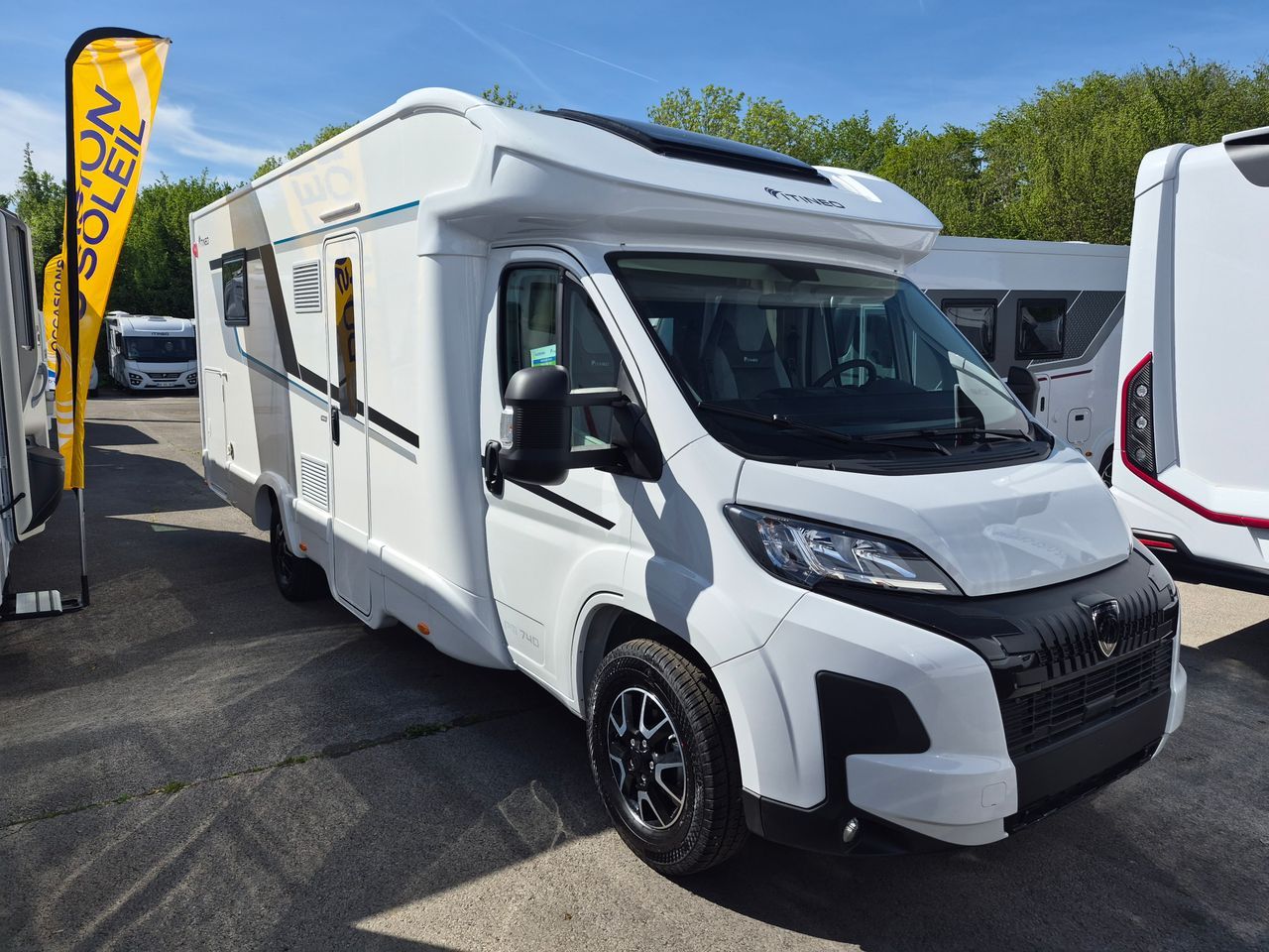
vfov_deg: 58.9
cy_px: 476
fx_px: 843
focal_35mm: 23
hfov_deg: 73.9
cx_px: 634
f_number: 1.8
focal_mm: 5.4
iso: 80
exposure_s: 1/6560
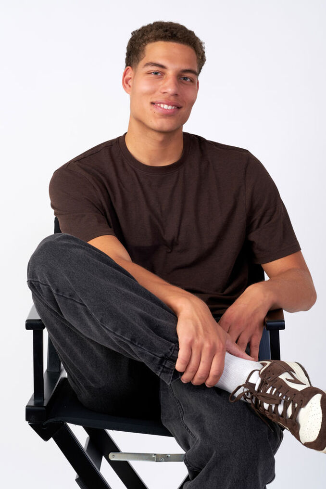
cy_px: 244
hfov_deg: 16.3
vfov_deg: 24.2
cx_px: 163
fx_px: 1140
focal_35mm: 84
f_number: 8
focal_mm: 56
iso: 160
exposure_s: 1/160
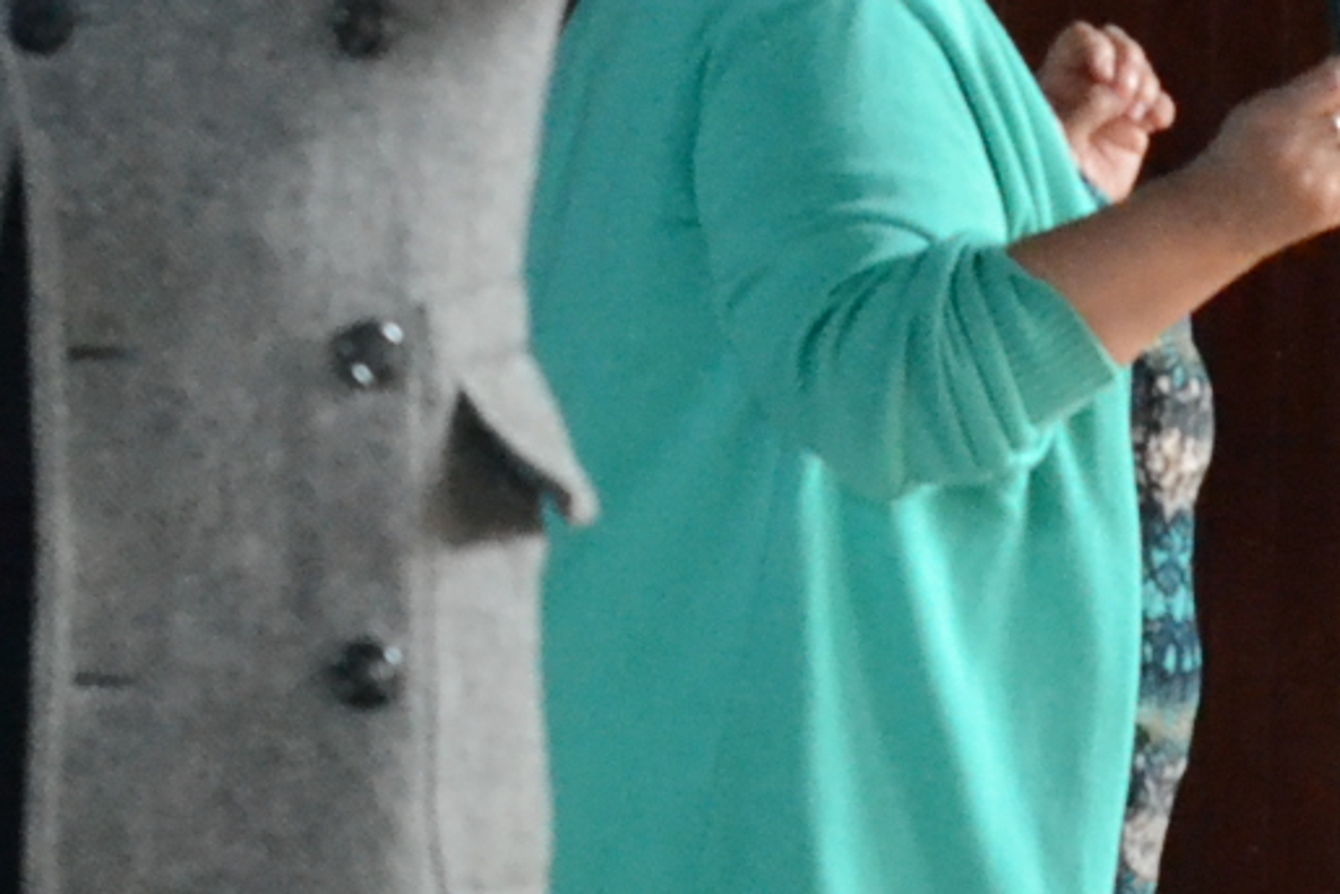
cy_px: 315
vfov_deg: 4.1
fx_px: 12509
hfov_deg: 6.1
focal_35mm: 336
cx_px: 1233
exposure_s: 1/160
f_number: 4.5
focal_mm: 50
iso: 3200
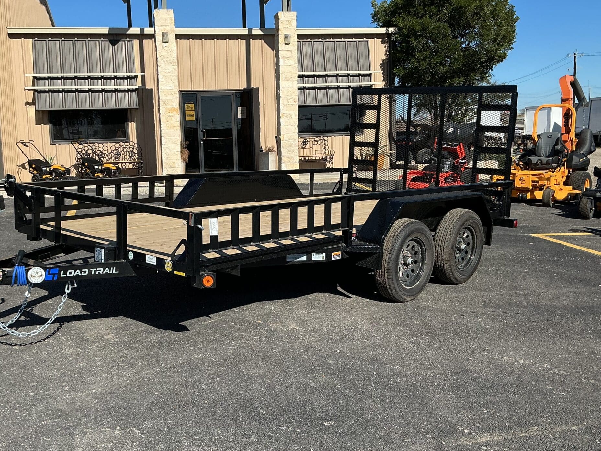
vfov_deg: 35.9
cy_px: 212
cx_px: 259
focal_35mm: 40
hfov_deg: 46.7
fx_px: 694
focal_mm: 3
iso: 25
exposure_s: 1/2227
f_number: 1.8
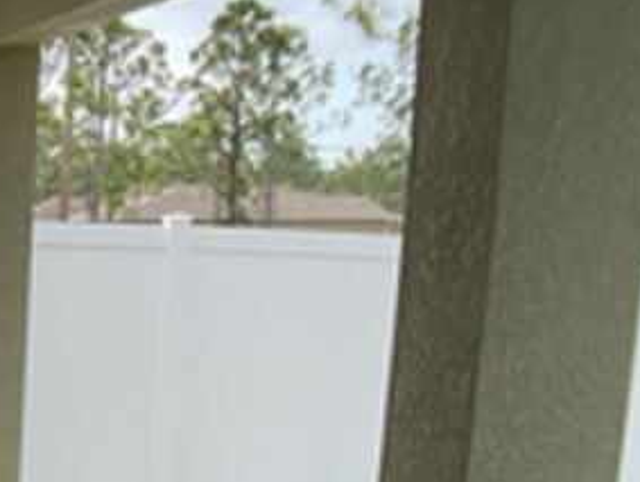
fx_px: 2425
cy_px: 717
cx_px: -507
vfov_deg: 10.9
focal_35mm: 131
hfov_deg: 13.5
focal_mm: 3
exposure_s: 1/749
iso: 16
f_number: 1.8
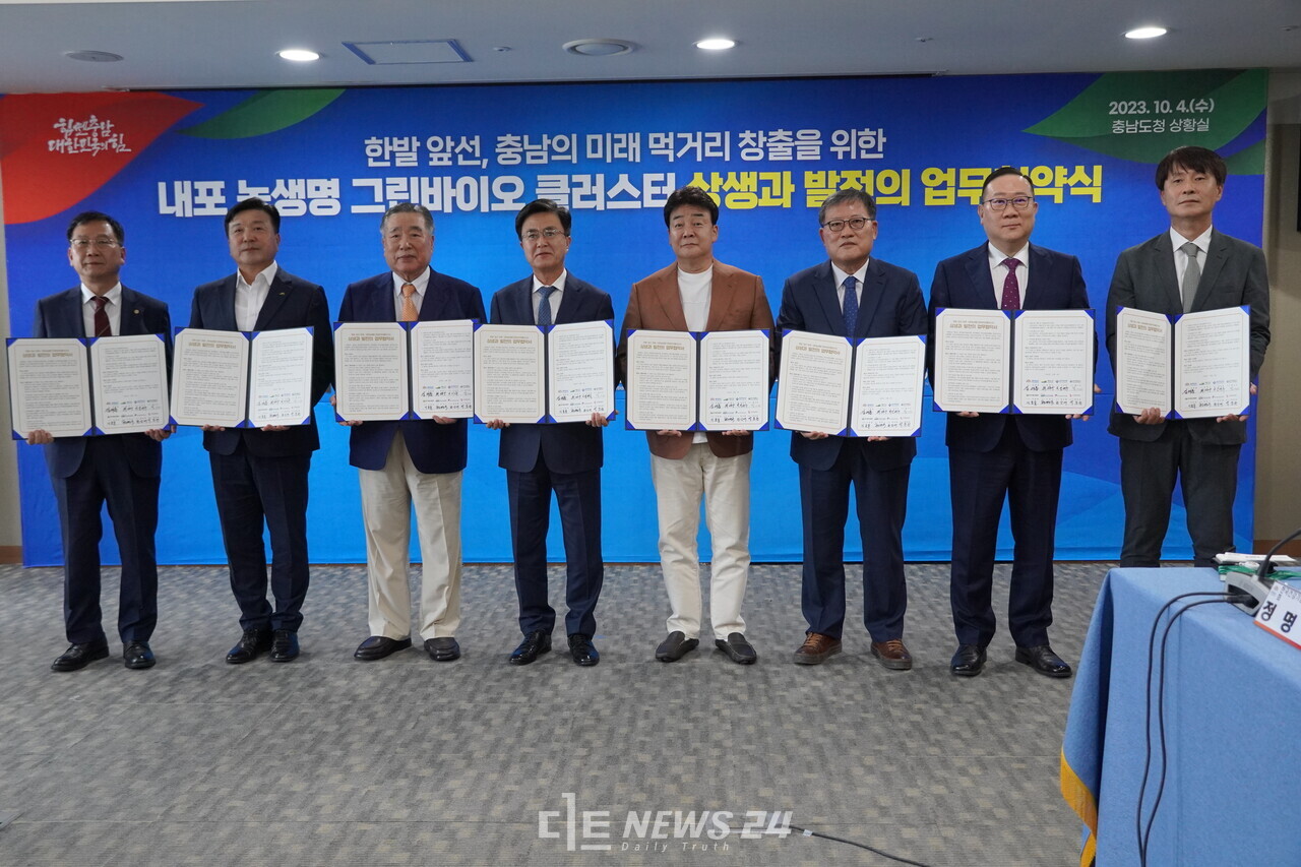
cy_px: 434
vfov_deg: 38.4
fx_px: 1247
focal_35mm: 34
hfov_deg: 55.1
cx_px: 650
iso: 1600
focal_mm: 23
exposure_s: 1/160
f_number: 4
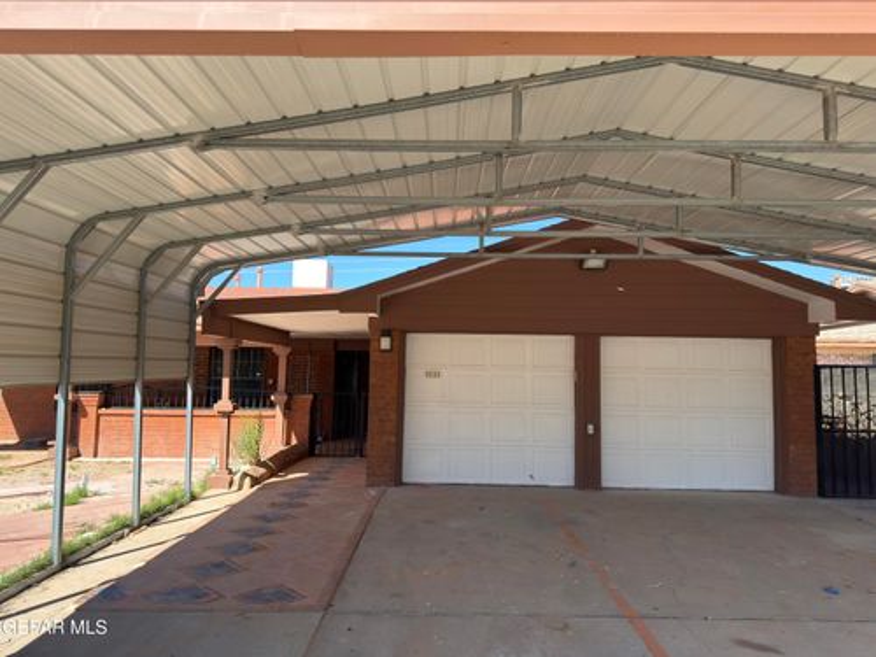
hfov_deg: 71.6
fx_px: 607
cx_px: 438
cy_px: 328
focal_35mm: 24
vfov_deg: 56.8
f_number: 1.78
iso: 100
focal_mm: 6.76
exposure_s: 1/1642
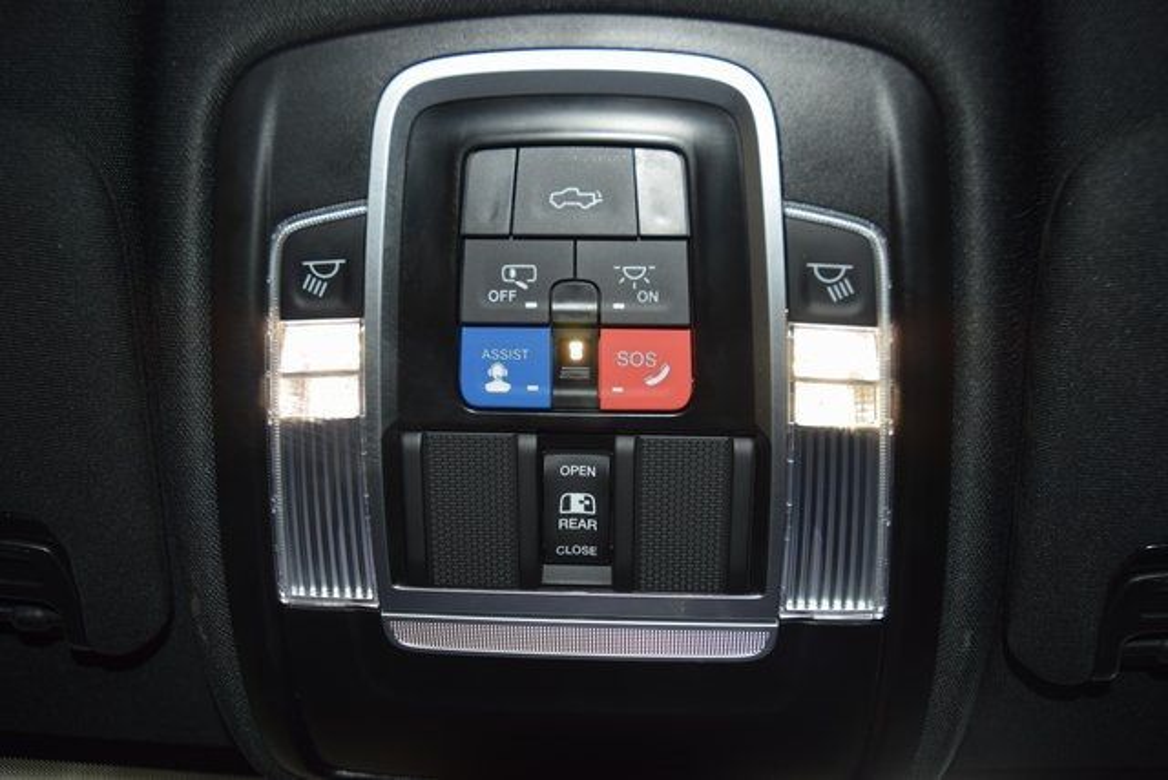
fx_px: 1071
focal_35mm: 33
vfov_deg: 40.0
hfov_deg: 57.2
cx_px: 584
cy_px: 390
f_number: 3.5
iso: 400
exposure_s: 1/60
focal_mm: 22
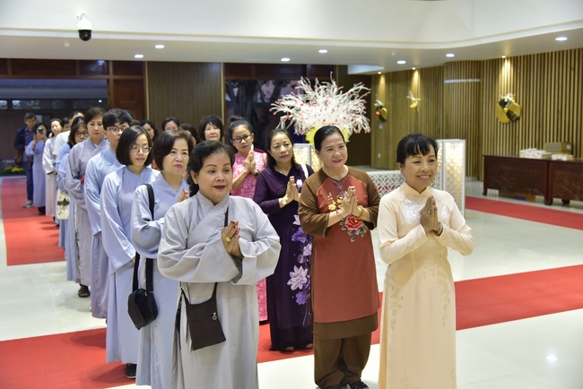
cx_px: 292
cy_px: 194
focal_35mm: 40
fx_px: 648
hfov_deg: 48.4
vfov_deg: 33.4
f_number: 4
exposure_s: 1/80
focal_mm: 40
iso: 1000
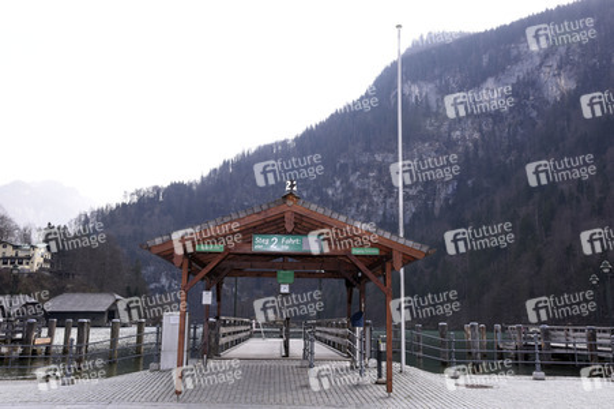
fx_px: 596
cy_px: 204
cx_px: 307
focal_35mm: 35
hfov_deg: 54.5
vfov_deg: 37.8
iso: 640
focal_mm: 35
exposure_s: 1/160
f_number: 11
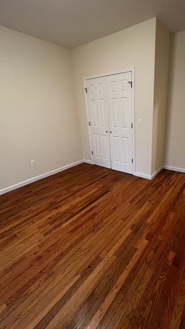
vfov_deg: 99.3
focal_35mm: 16
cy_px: 156
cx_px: 122
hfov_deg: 65.4
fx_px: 140
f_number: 1.8
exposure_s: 1/60
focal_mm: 1.57
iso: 400
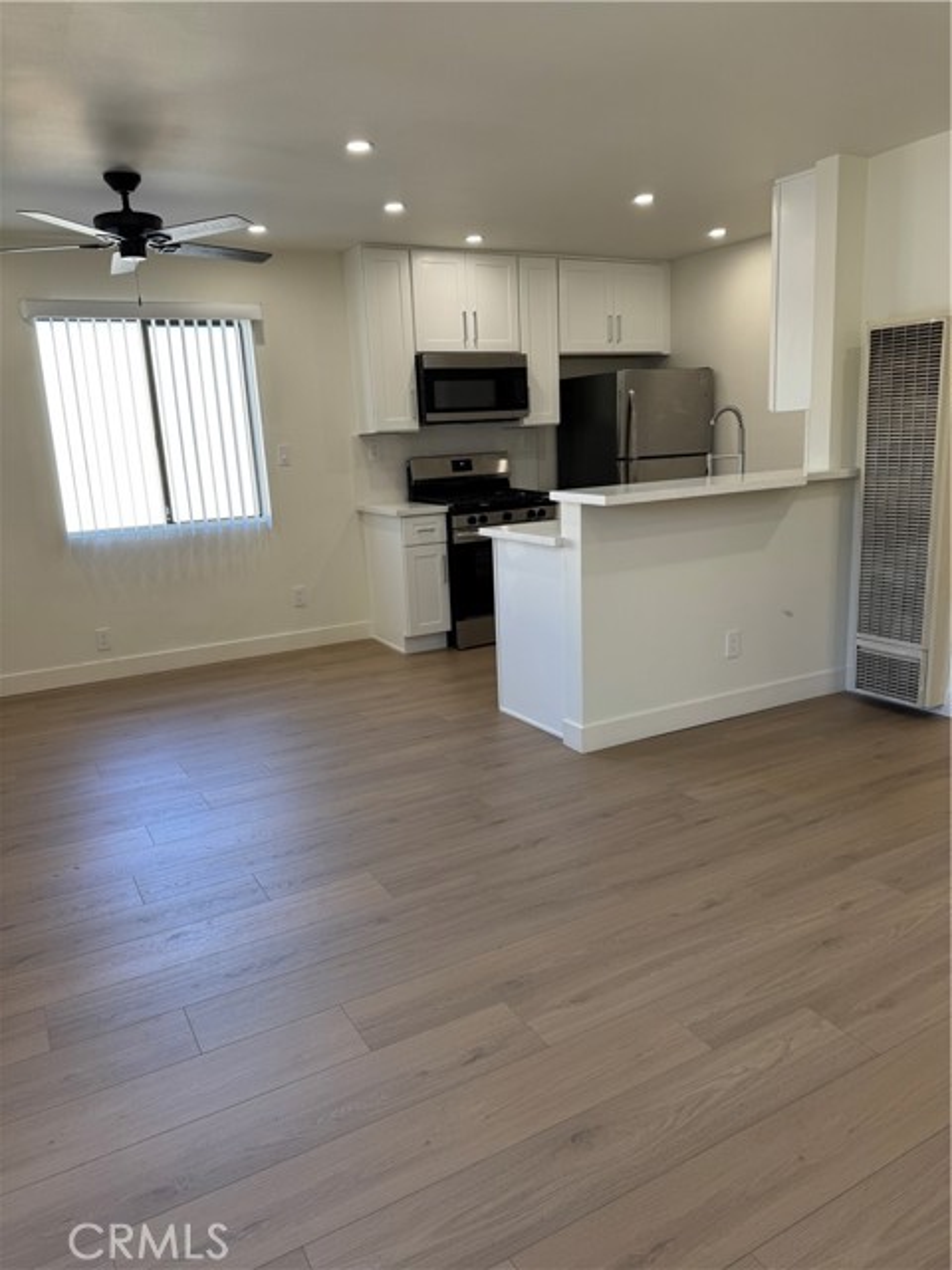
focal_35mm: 24
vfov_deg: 71.6
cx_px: 476
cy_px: 635
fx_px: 880
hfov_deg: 56.8
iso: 64
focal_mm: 6.76
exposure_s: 1/121
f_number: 1.78
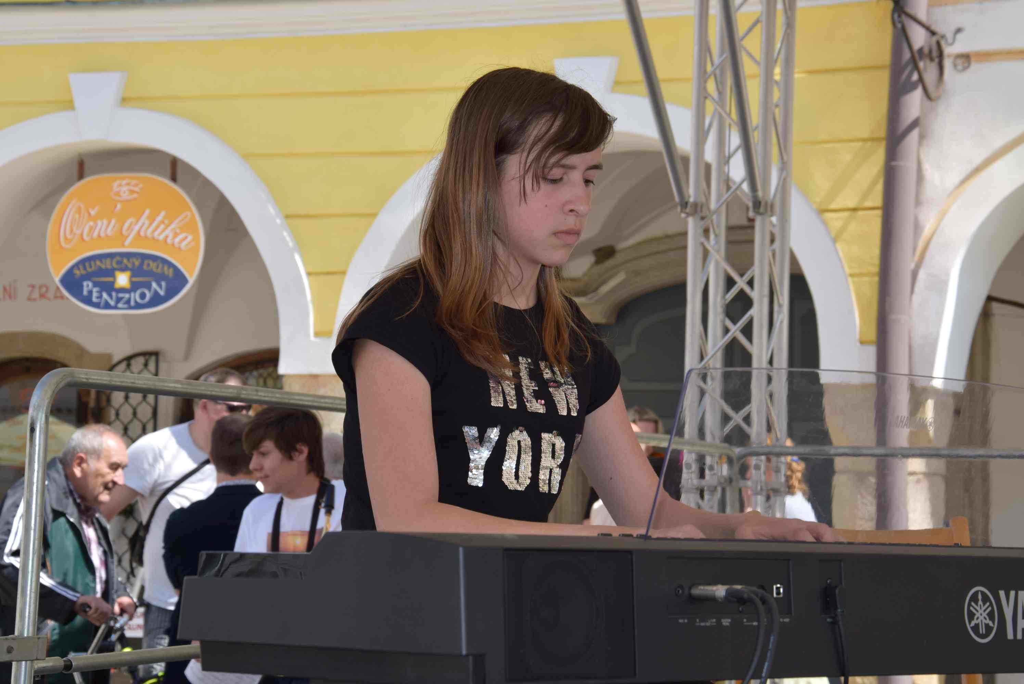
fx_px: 2477
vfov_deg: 15.7
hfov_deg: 23.4
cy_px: 342
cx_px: 512
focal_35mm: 87
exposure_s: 1/200
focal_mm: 58
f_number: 8
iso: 100
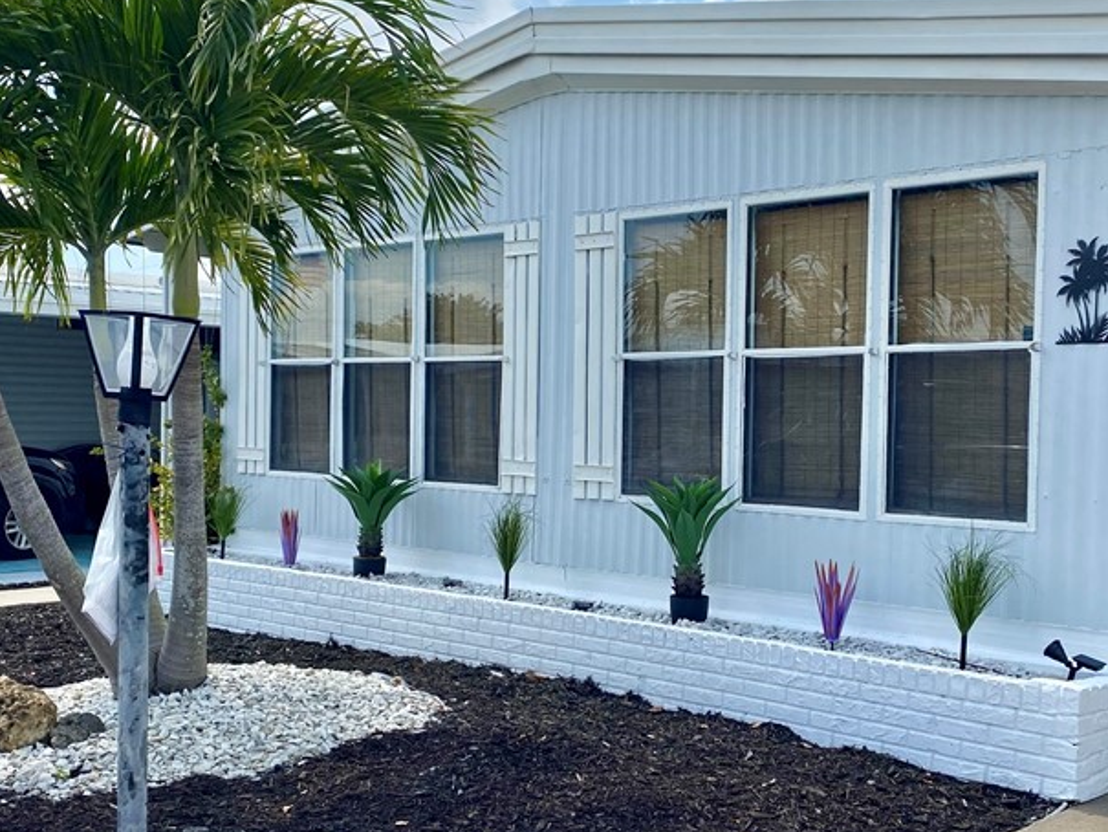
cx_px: 672
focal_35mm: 44
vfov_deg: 32.8
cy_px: 471
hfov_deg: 42.7
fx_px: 1409
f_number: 1.8
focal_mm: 4.25
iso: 32
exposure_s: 1/2463
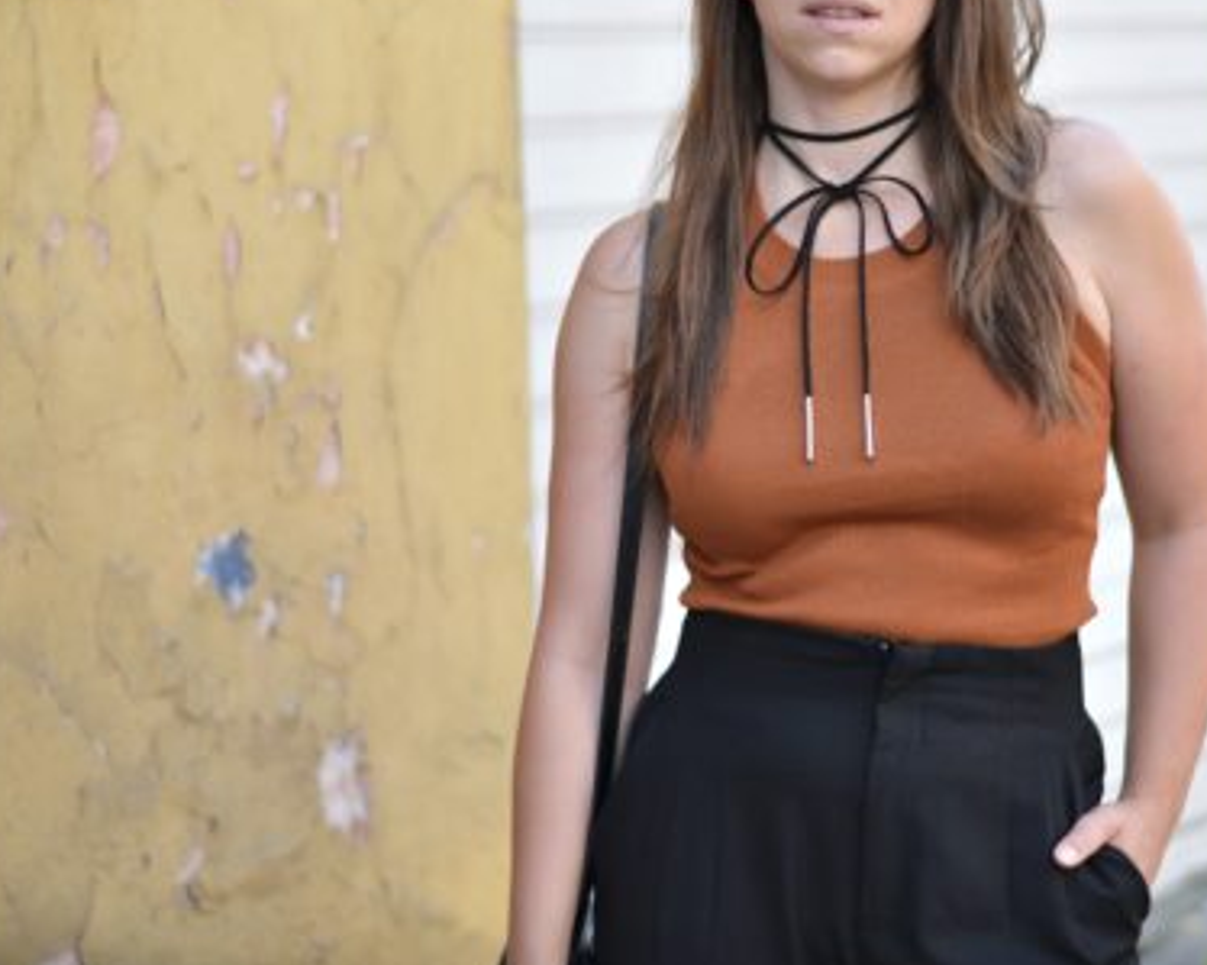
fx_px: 4036
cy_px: 342
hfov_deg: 17.0
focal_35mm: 113
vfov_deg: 13.6
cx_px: 768
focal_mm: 50
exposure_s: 1/400
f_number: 1.8
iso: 100
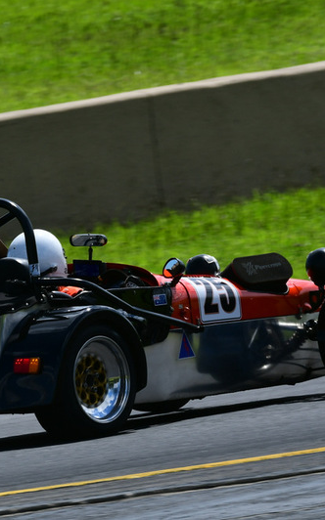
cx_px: 91
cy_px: 260
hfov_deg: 1.6
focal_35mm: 828
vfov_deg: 2.5
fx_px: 11747
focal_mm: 360
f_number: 11
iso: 320
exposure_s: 1/640
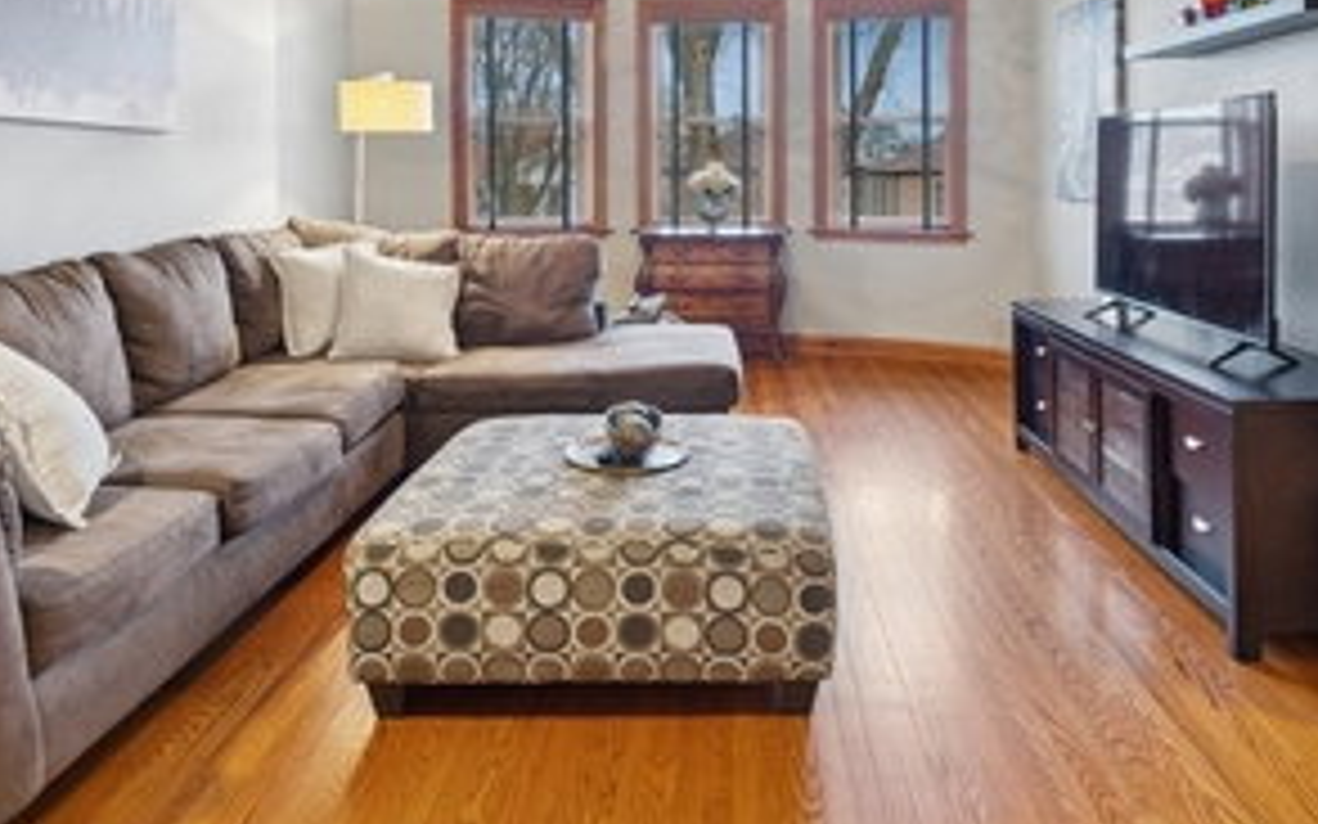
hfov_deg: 72.5
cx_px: 693
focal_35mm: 25
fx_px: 898
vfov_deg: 46.9
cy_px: 178
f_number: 11
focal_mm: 10
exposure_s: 1/1.25
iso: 200
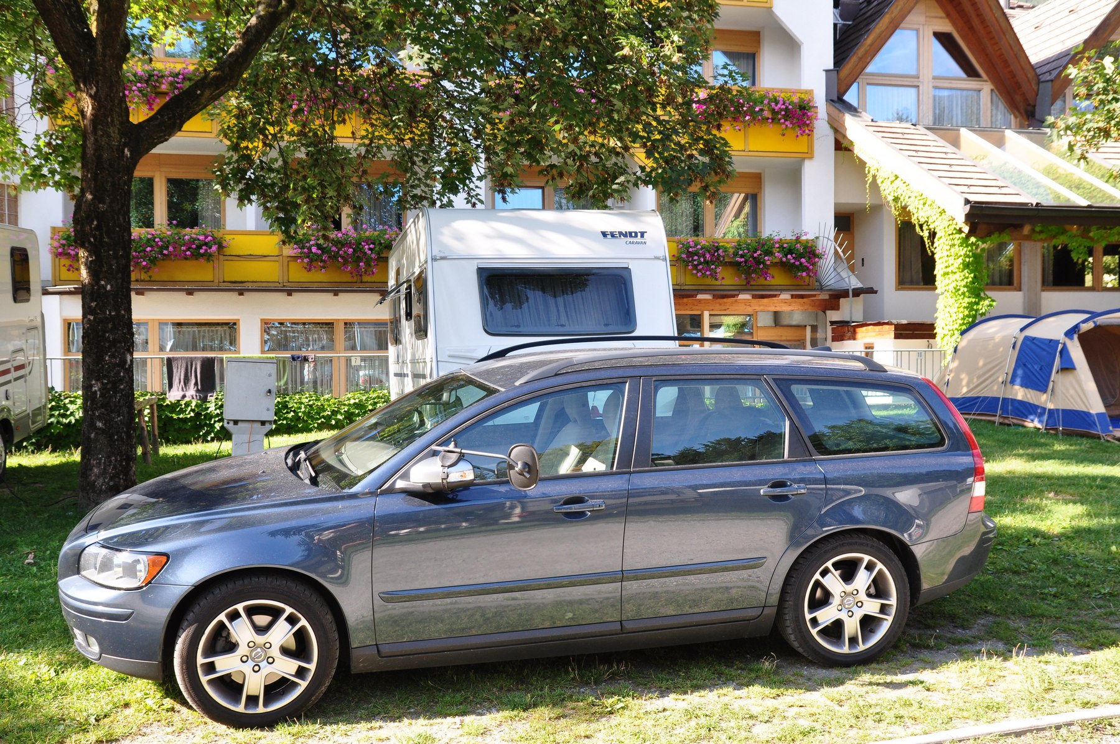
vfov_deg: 36.8
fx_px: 1119
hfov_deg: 53.2
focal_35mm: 36
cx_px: 560
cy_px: 372
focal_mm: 24
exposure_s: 1/125
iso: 400
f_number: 9
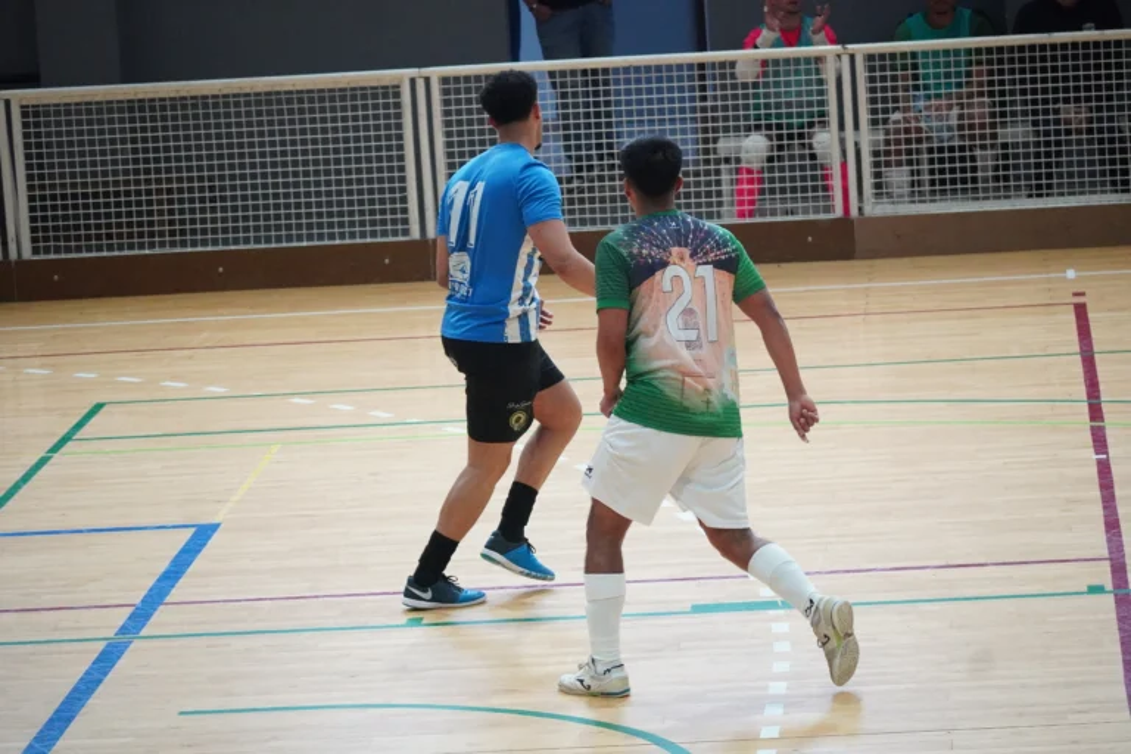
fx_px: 4948
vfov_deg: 8.7
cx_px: 566
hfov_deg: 13.0
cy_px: 377
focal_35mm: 158
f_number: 5
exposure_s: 1/640
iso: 6400
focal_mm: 105
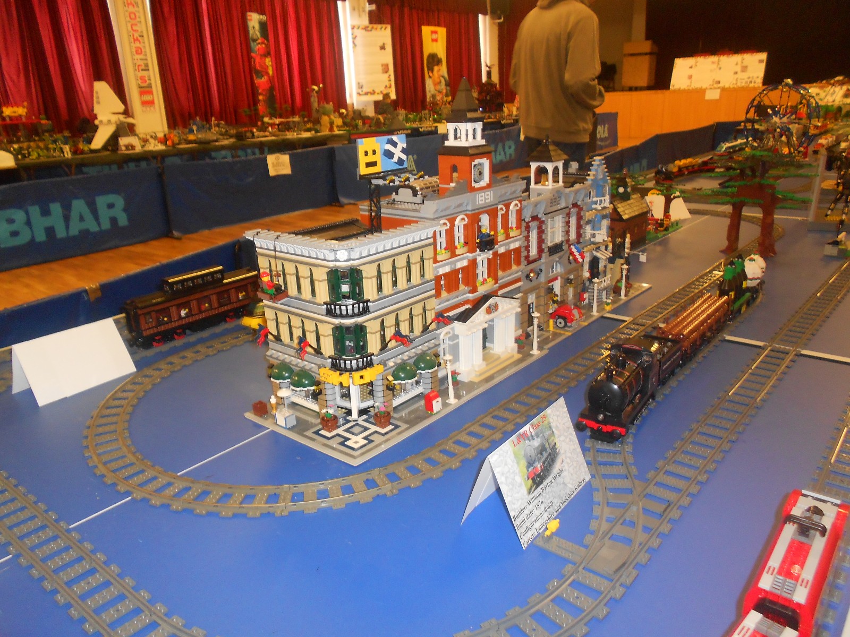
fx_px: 638
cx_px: 425
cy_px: 318
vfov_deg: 53.1
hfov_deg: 67.3
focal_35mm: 26
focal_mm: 4.6
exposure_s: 1/25
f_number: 3.2
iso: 200
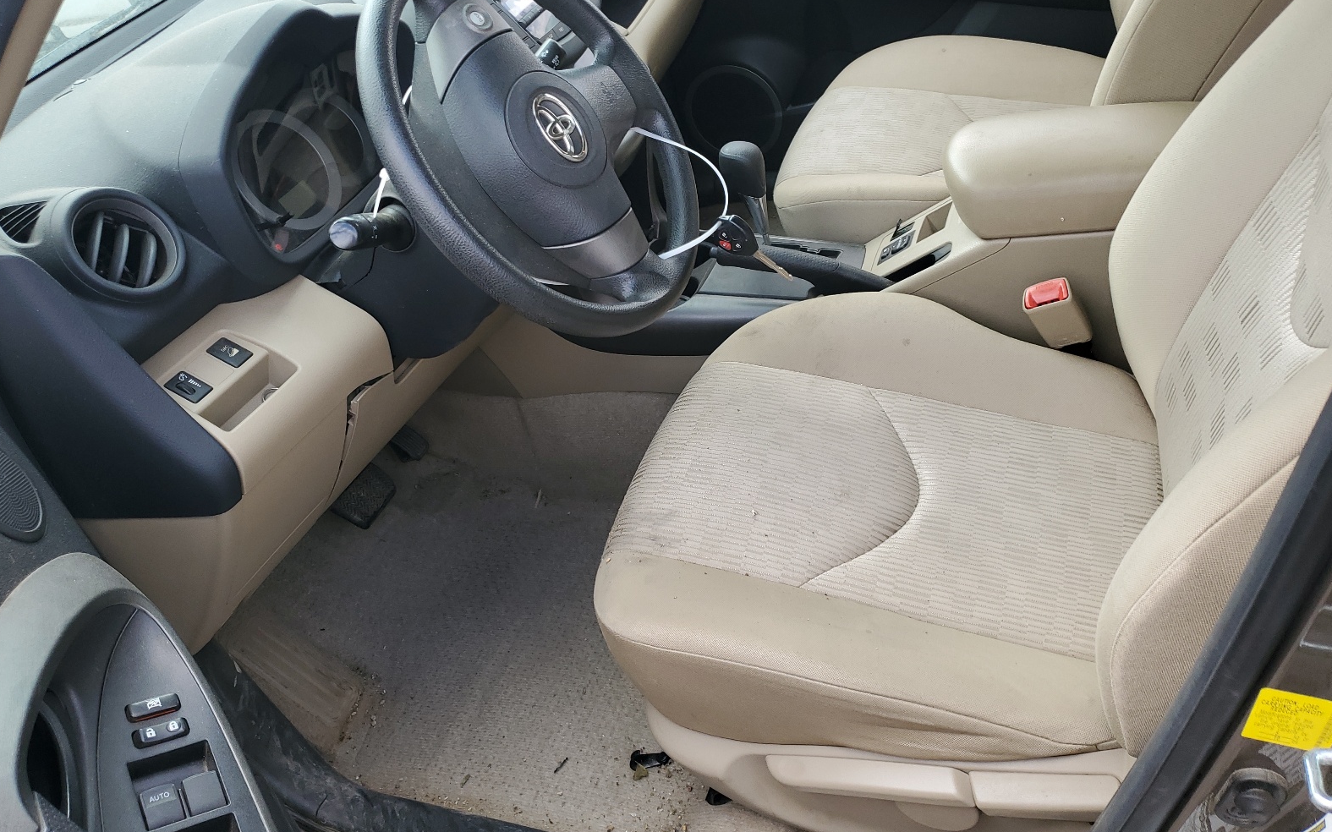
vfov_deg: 44.5
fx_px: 1016
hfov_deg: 66.5
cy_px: 417
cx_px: 664
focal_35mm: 28
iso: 50
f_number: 1.5
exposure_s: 1/357
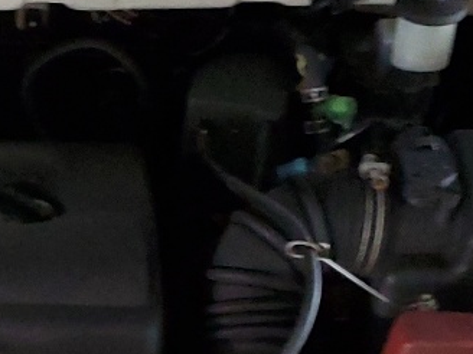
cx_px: -50
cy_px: 606
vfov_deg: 11.0
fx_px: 1735
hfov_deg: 15.1
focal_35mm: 127
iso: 291
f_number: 1.5
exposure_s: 1/17
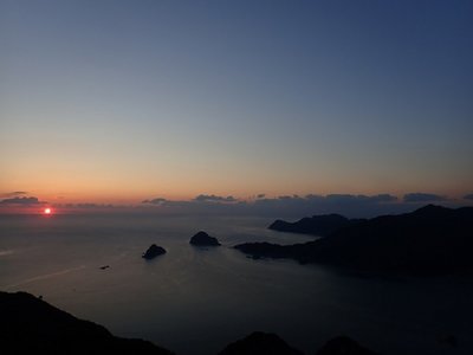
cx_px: 236
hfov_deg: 69.4
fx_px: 342
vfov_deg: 54.9
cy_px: 178
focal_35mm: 25
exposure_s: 1/500
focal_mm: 4.5
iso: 100
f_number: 2.8
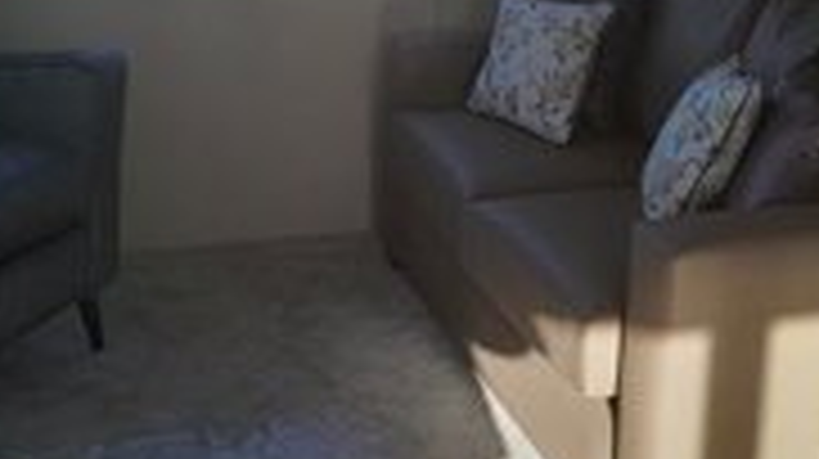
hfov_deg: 36.8
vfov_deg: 20.9
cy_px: 45
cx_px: 554
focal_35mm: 56
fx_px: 1215
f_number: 1.8
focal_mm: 3.98
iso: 40
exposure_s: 1/120
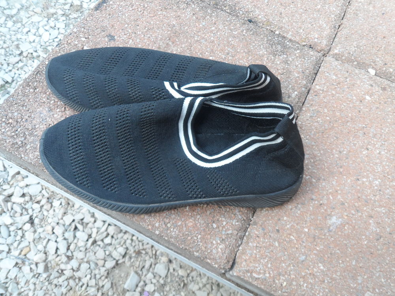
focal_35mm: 28
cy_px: 148
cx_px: 198
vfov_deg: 49.7
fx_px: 320
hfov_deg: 63.4
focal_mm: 4.9
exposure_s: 1/30
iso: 160
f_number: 3.1
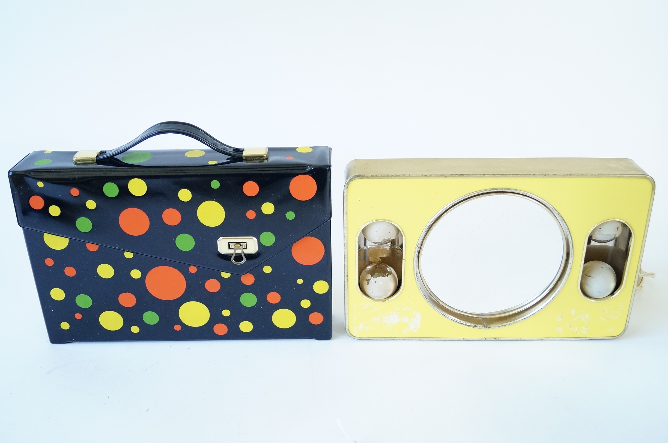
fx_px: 667
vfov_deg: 36.8
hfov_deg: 53.2
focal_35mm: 36
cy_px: 222
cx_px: 334
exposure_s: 1/60
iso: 1000
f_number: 4
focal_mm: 24
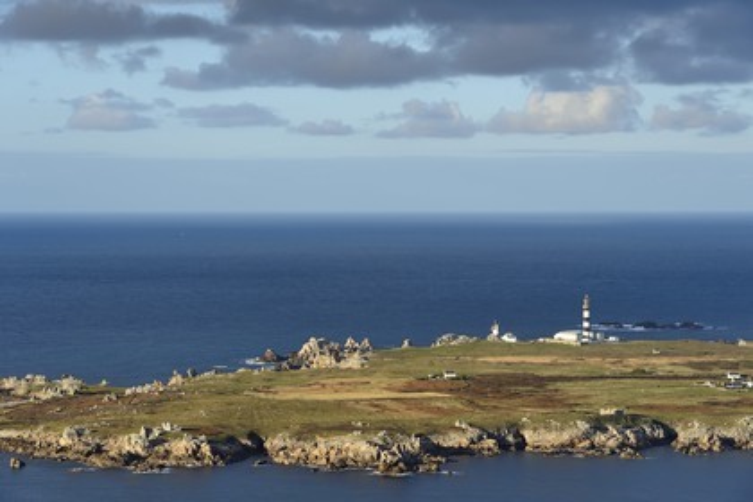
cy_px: 251
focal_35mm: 120
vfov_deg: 11.4
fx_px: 2510
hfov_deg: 17.1
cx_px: 376
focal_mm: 120
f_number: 10
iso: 640
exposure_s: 1/1250
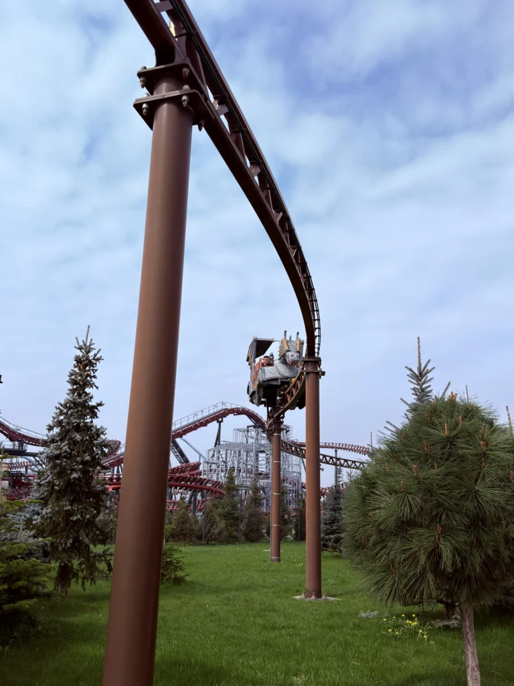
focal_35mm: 29
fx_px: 574
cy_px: 343
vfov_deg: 61.7
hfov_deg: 48.2
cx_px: 257
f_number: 1.78
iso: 64
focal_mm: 6.76
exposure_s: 1/6494
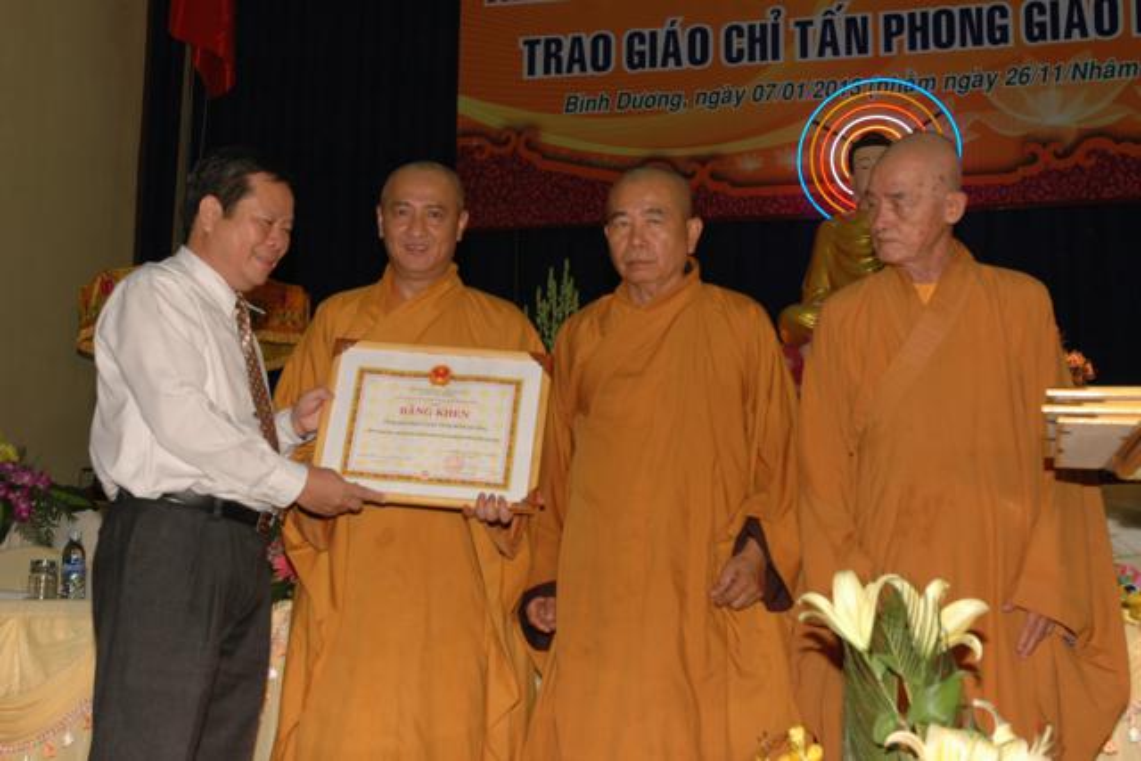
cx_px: 570
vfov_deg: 26.5
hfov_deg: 38.9
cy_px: 380
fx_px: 1617
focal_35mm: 51
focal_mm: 34
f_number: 7.1
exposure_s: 1/80
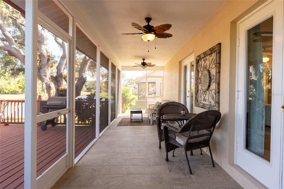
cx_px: 142
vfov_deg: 55.1
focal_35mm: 23
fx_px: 181
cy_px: 94
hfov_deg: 76.1
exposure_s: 1/250
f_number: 6.3
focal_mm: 15.5
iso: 200
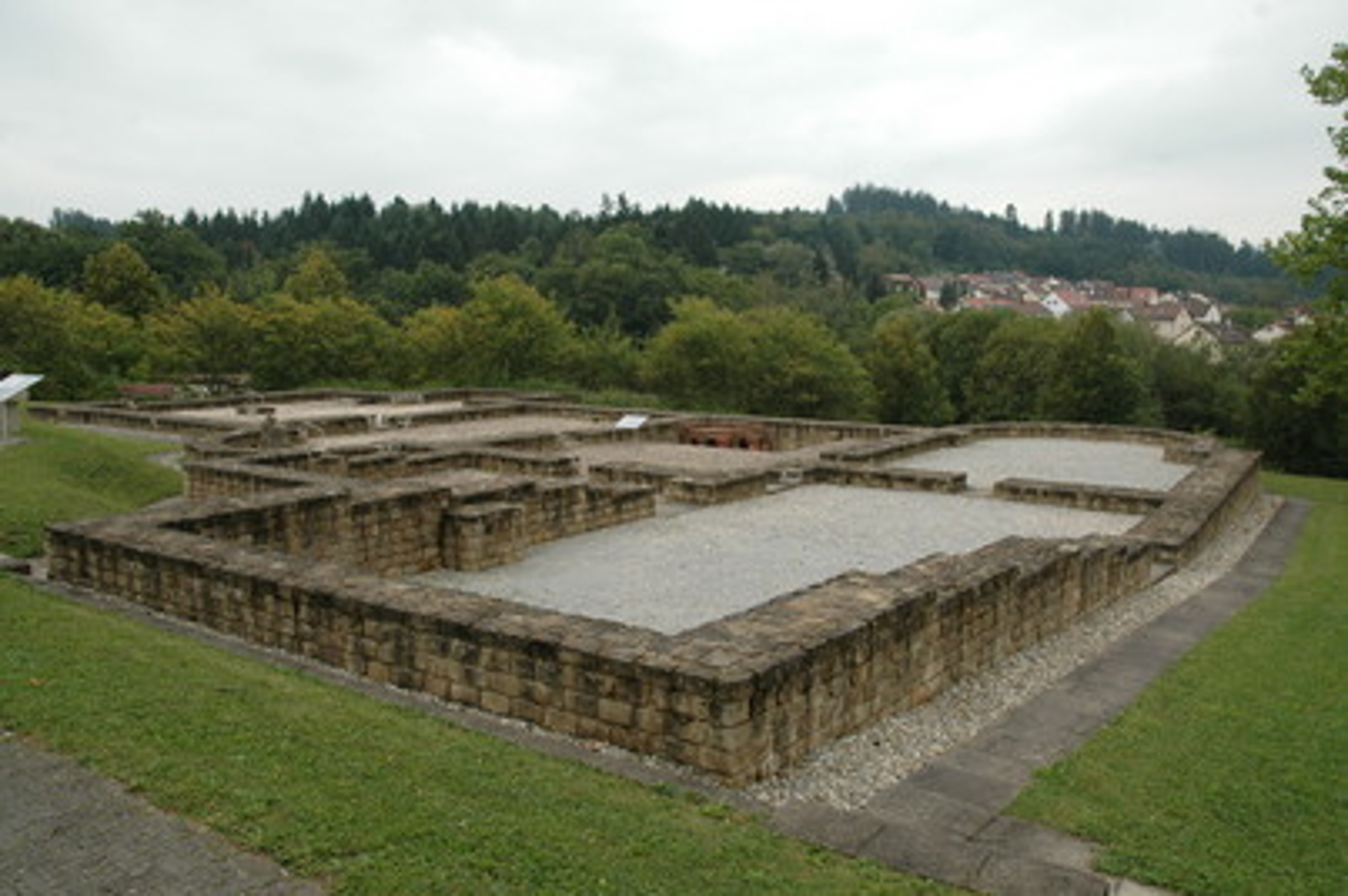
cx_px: 674
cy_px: 448
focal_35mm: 27
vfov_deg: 47.9
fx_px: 1010
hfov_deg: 67.4
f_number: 6.3
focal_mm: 18
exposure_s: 1/160
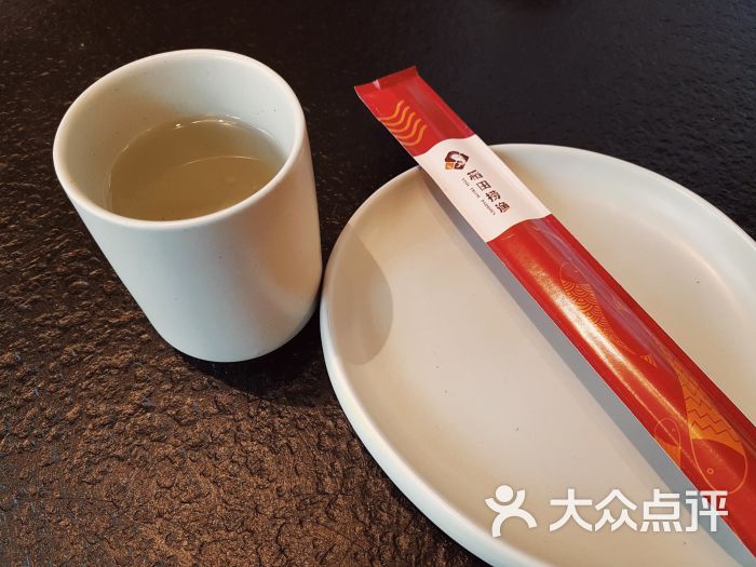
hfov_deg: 58.4
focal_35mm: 31
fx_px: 677
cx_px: 378
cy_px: 284
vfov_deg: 45.4
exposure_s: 1/33
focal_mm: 3.75
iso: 160
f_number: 2
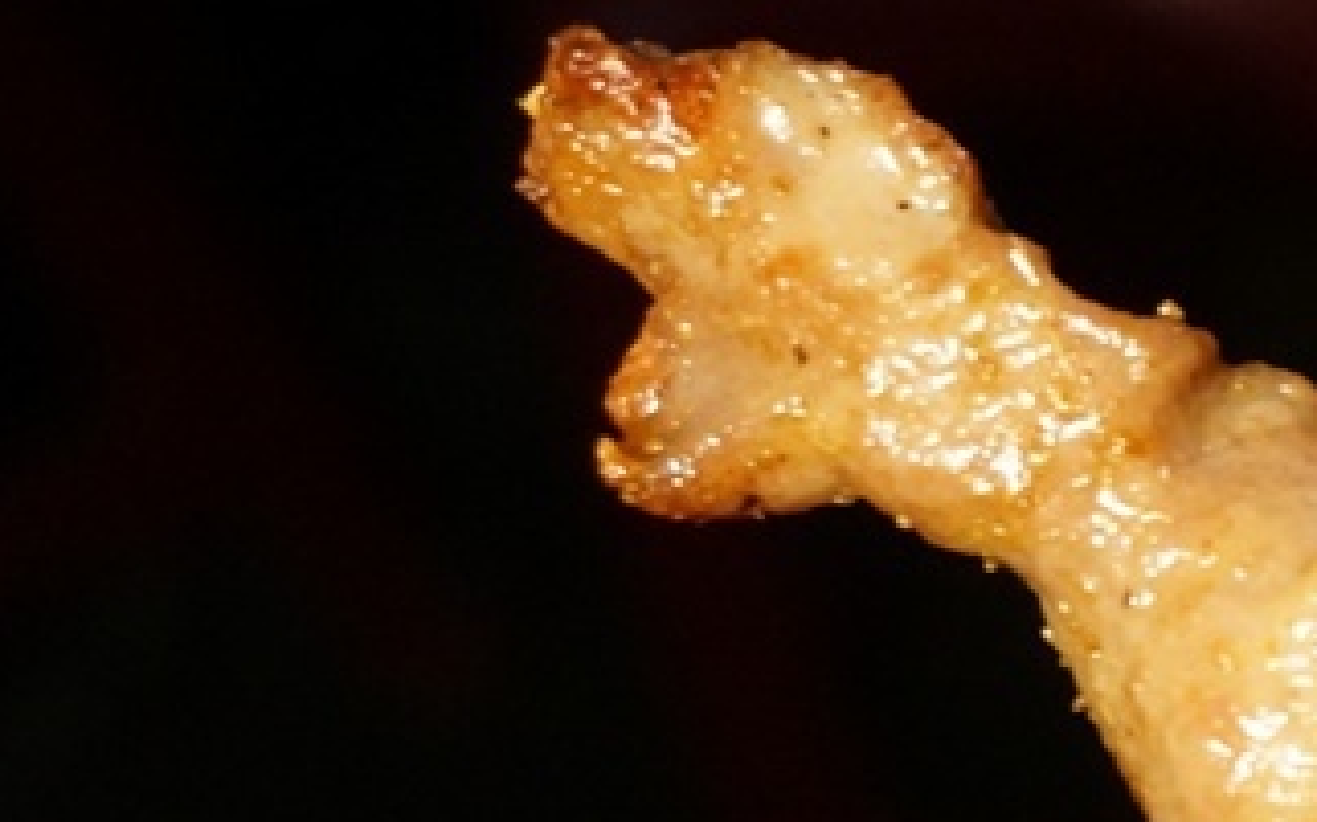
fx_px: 5404
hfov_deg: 13.1
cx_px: 2041
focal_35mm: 151
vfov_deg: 8.7
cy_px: 458
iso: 1600
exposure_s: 1/60
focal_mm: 31
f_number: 5
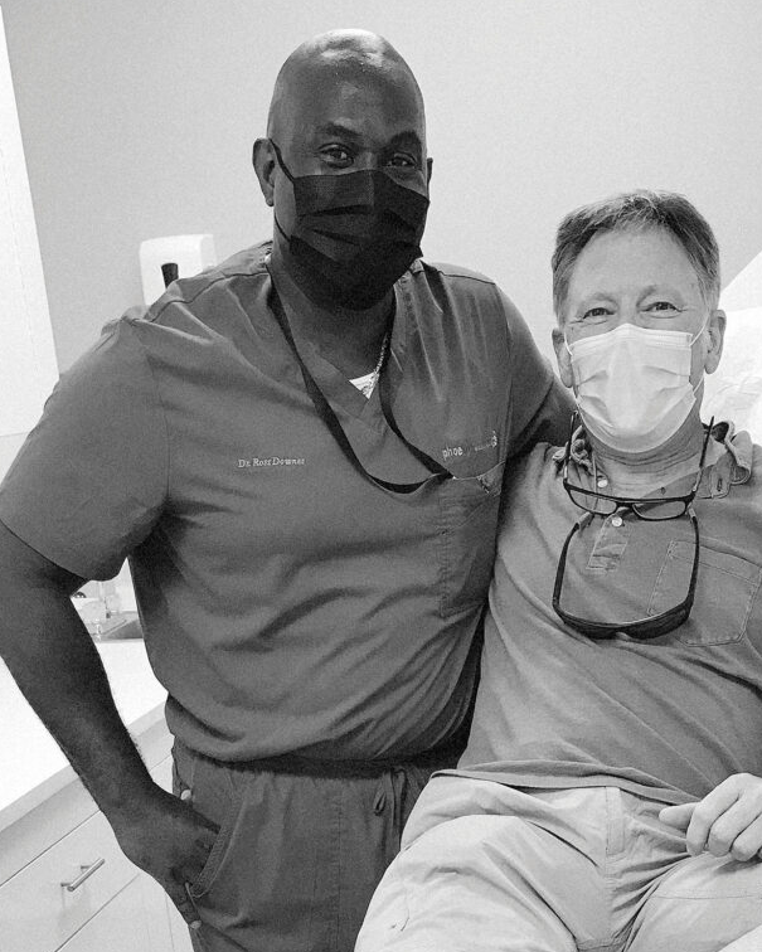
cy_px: 476
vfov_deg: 49.1
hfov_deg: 40.1
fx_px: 1043
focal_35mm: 37
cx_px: 435
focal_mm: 3.99
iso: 25
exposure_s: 1/30
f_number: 1.8
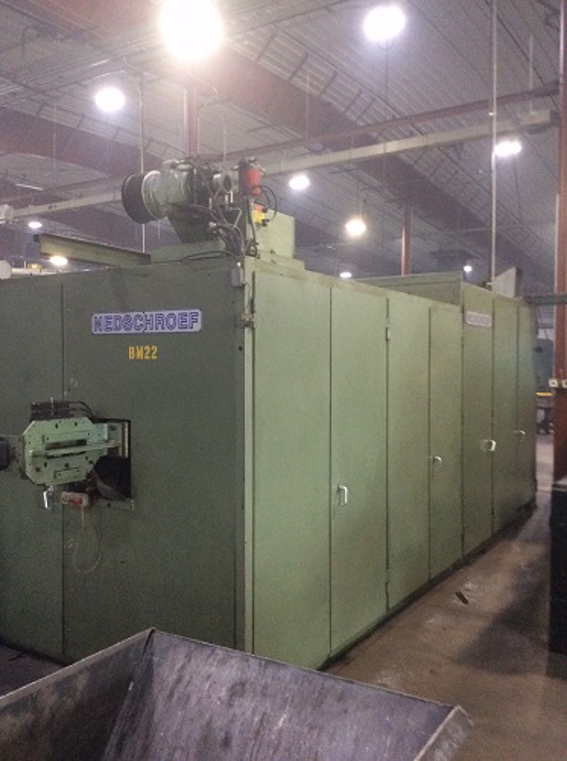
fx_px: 701
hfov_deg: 44.0
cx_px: 284
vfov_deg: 56.9
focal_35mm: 32
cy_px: 380
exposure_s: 1/24
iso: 200
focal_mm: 3.3
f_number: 2.4
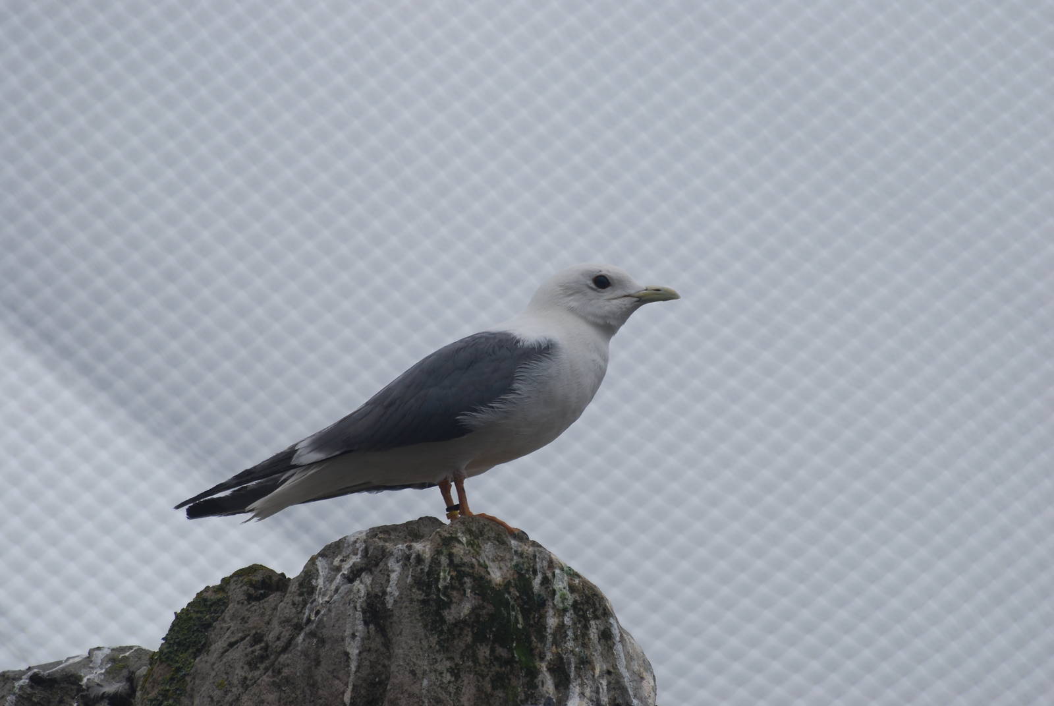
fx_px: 13190
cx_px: 527
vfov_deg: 3.1
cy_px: 353
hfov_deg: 4.6
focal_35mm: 450
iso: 100
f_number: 8
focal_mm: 300
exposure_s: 1/200
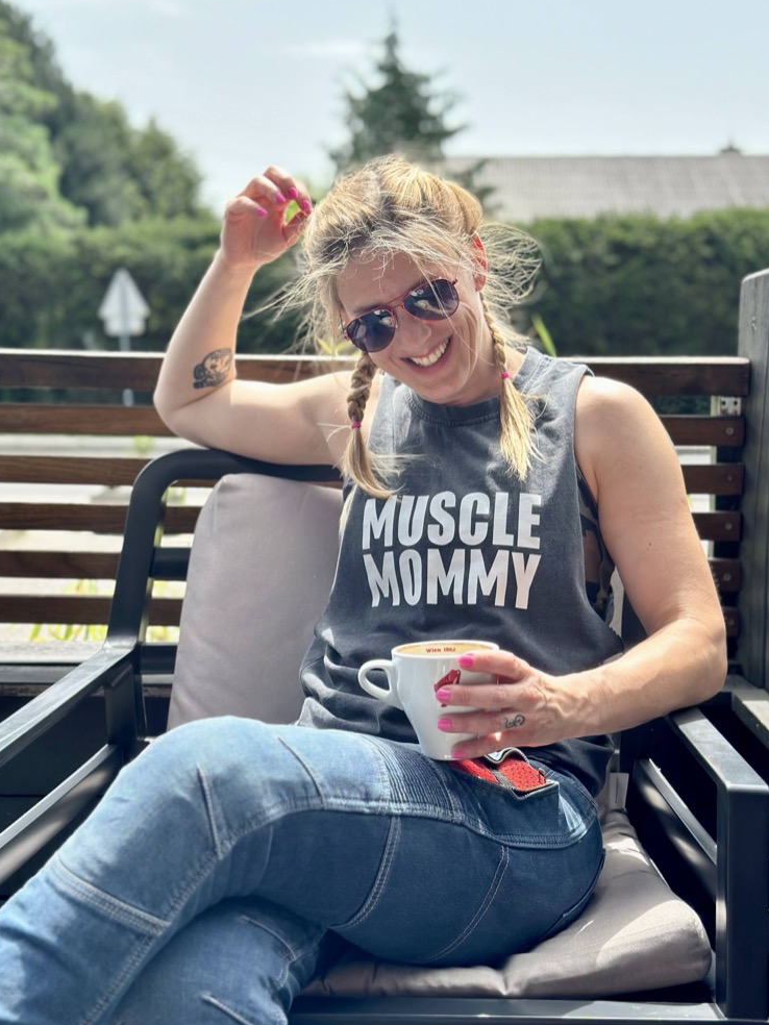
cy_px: 525
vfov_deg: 36.8
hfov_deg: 28.0
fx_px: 1540
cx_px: 396
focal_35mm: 52
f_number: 1.78
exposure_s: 1/1751
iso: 80
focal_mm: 6.86
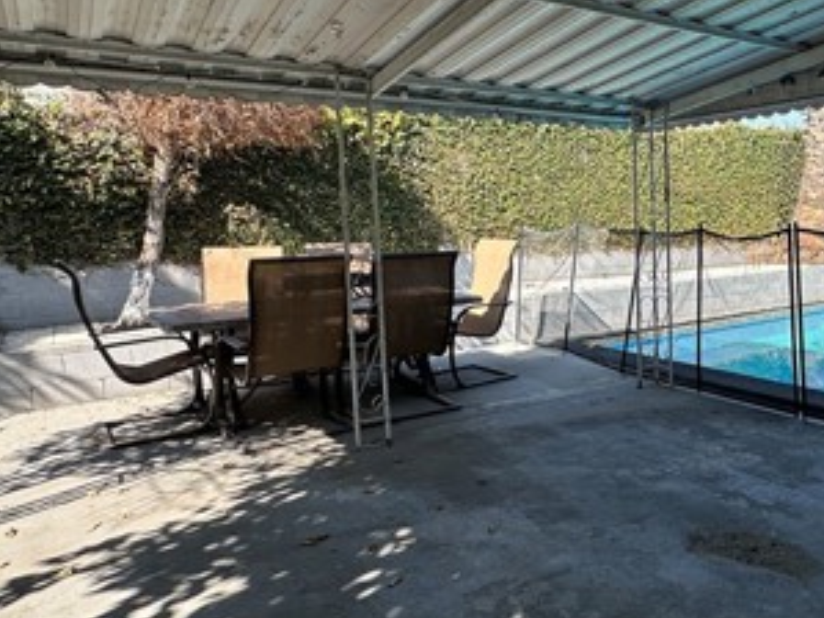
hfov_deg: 55.7
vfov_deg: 46.7
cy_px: 279
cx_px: 659
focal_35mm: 30
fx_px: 714
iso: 40
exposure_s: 1/593
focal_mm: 2.22
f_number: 2.2
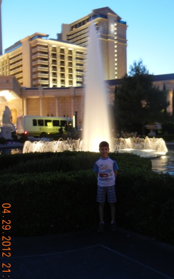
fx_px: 303
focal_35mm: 40
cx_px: 110
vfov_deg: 49.3
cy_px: 136
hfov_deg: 31.8
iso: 200
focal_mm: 5.4
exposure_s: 1/3.8
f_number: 3.5
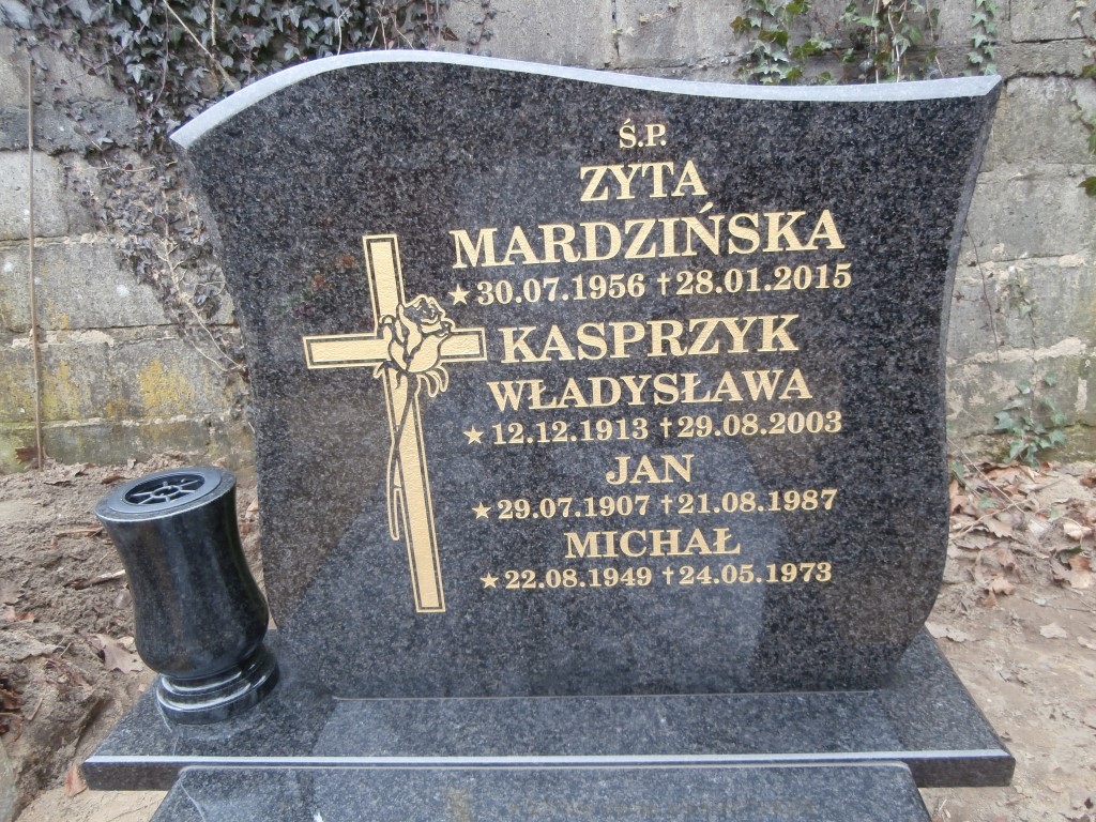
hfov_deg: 71.6
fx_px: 760
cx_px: 548
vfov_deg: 56.8
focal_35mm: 24
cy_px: 411
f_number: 3
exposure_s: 1/30
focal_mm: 4.2
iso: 100
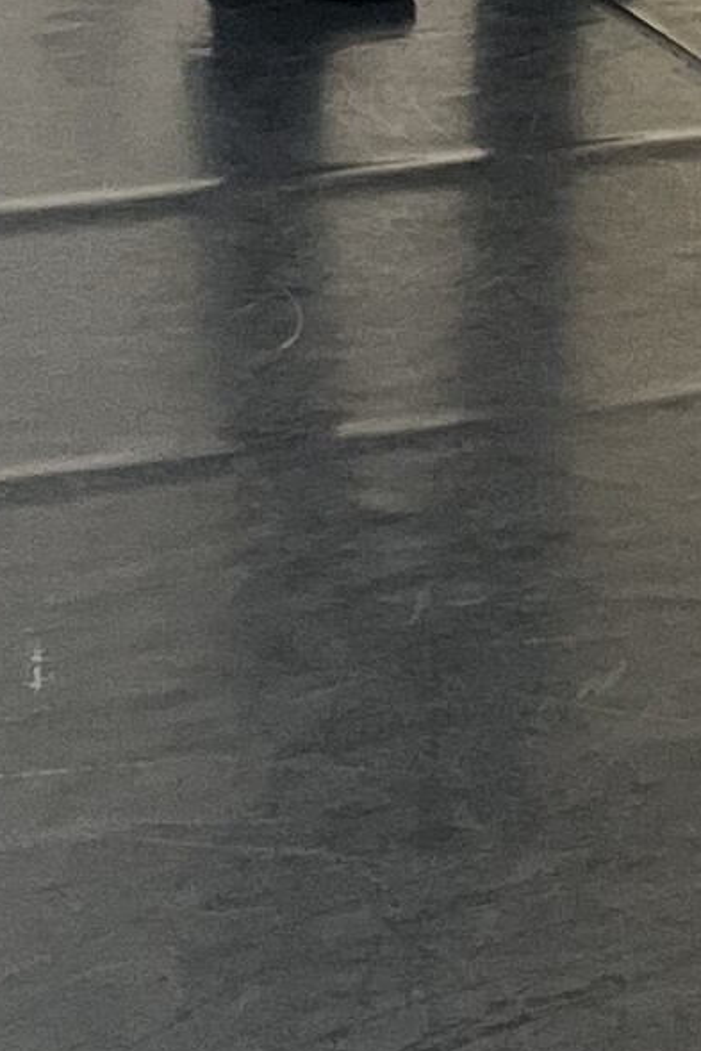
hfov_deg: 7.3
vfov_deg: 10.8
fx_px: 5400
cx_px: 1104
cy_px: -380
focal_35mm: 185
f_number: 1.6
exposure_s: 1/50
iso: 125
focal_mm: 5.1
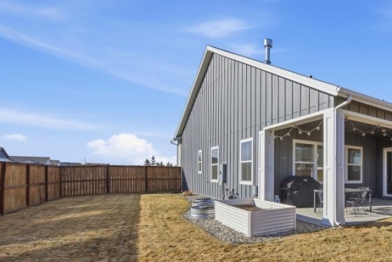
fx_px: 240
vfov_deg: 56.0
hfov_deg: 70.7
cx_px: 314
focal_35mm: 22
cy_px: 175
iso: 125
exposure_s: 1/640
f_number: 13
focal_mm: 12
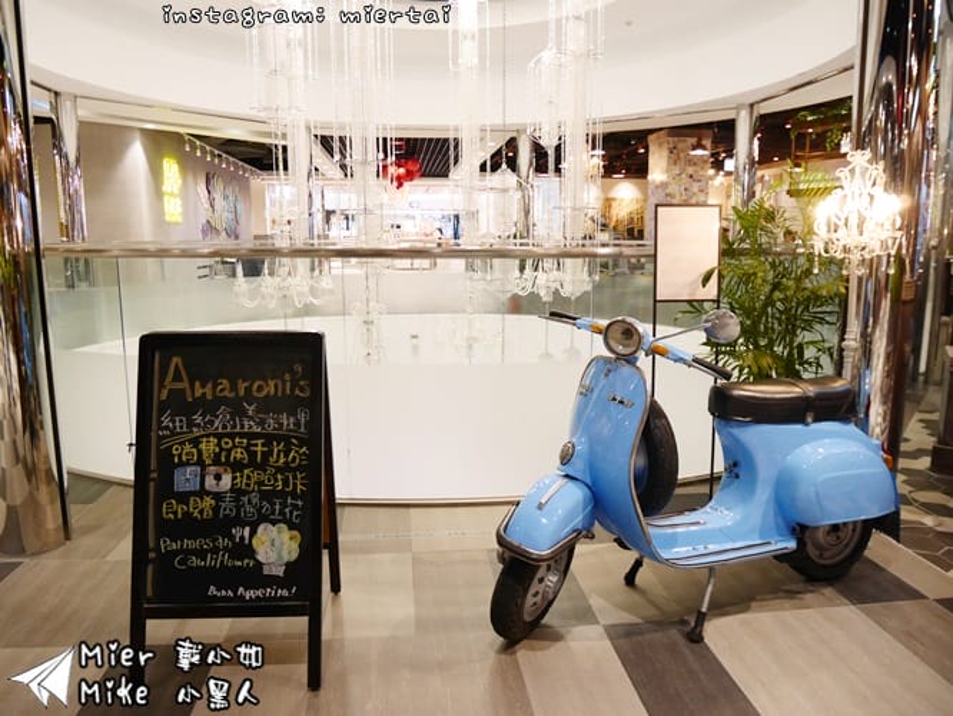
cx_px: 476
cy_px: 358
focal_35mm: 24
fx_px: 661
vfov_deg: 56.8
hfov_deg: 71.6
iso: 1250
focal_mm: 12
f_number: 4.1
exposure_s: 1/60
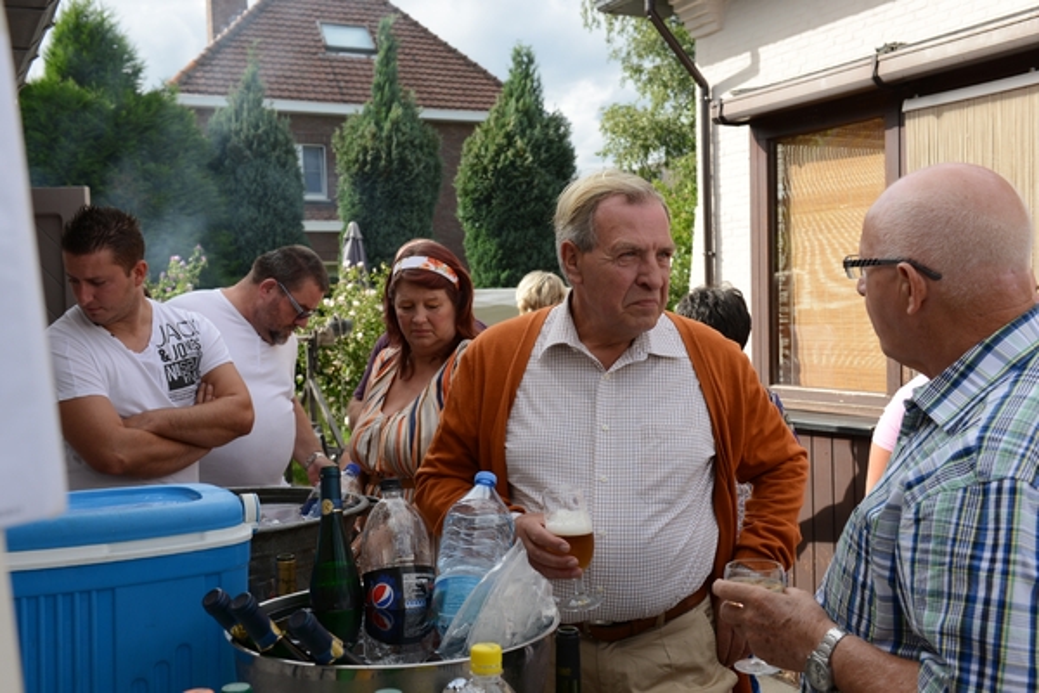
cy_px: 346
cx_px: 520
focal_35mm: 40
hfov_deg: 48.5
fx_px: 1154
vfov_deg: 33.4
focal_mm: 40
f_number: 8
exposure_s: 1/250
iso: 200
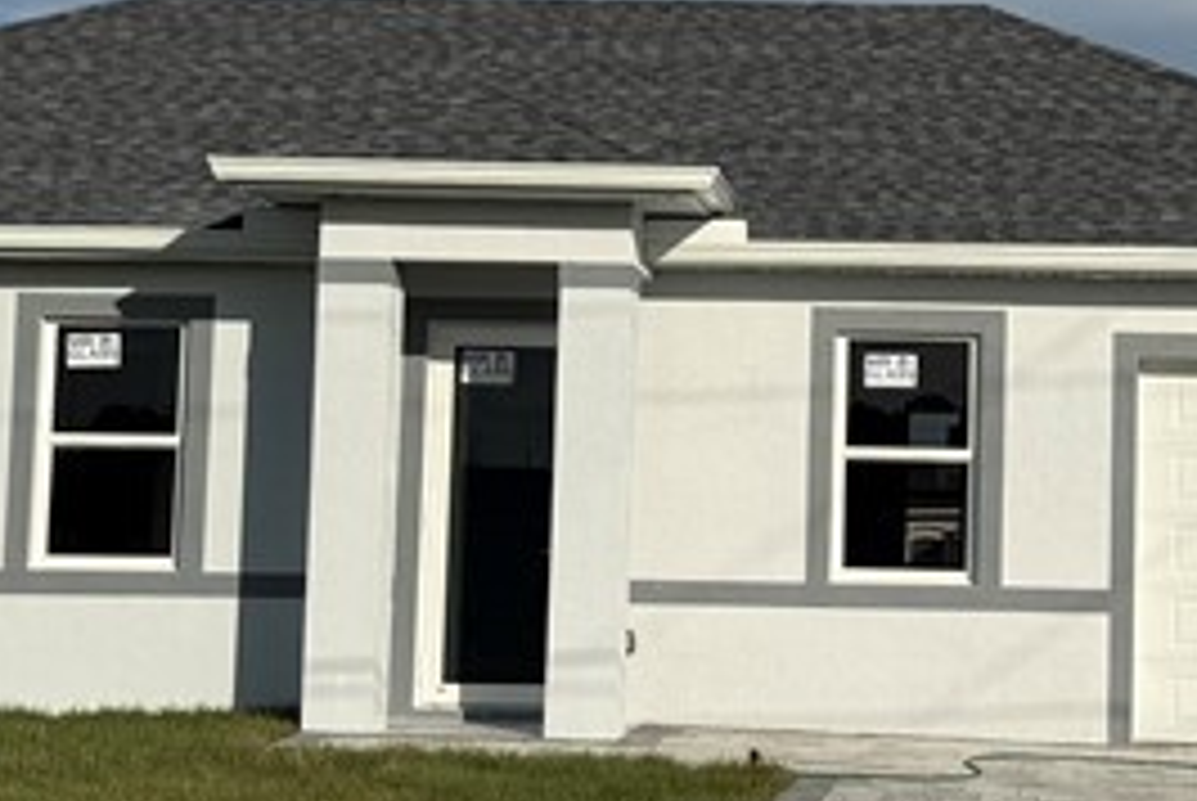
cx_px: 950
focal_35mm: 96
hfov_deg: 21.0
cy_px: 256
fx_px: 3195
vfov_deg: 14.3
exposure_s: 1/11905
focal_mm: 6.76
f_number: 1.78
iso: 80
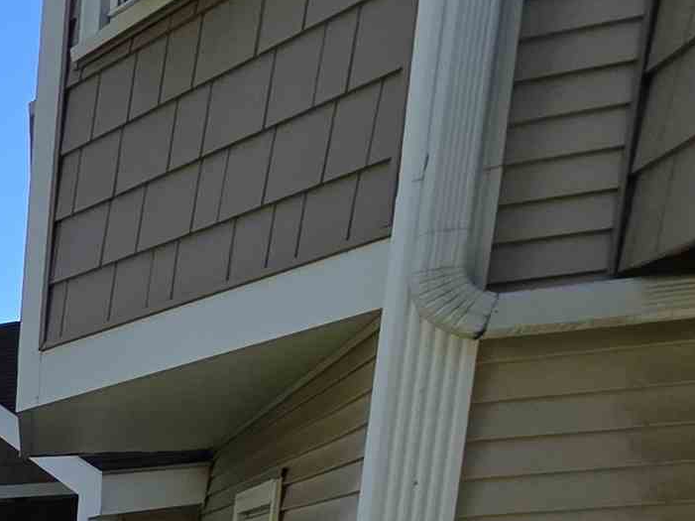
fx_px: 1144
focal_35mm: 57
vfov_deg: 20.1
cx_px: -739
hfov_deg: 18.6
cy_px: 879
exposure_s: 1/932
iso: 50
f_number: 2.2
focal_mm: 2.2
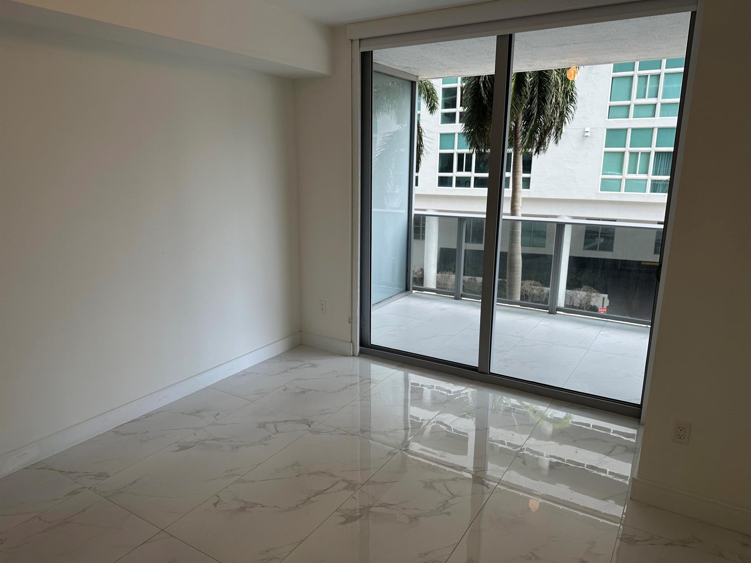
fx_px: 521
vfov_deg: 56.8
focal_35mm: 24
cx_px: 376
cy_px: 282
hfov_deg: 71.6
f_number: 1.78
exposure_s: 1/120
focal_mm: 6.86
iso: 64
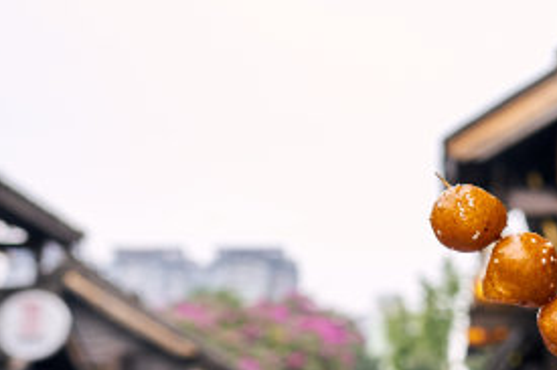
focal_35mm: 78
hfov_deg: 25.2
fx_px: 1206
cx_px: 506
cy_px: 380
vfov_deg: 17.0
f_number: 4
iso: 320
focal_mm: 35
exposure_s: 1/200
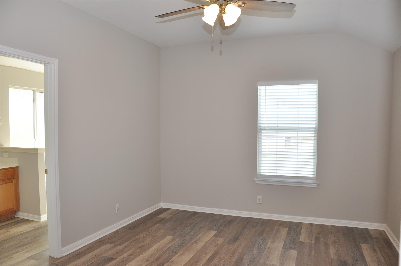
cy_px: 133
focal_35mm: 27
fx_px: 300
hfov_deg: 67.4
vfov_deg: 47.8
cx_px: 200
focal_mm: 18
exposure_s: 1/100
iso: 400
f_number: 5
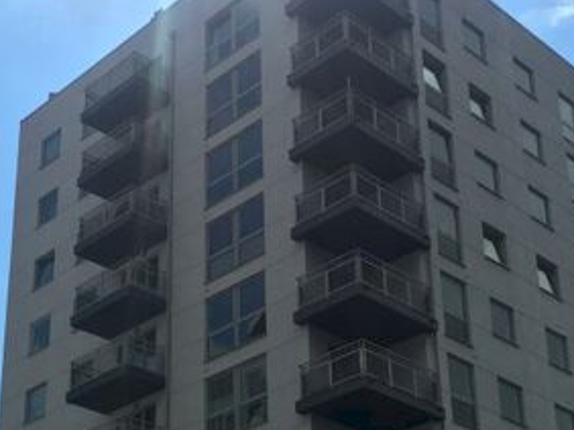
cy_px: 382
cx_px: 226
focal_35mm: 72
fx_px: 1193
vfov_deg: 20.0
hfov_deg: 27.0
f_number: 2.2
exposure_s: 1/4950
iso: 32
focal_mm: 4.15
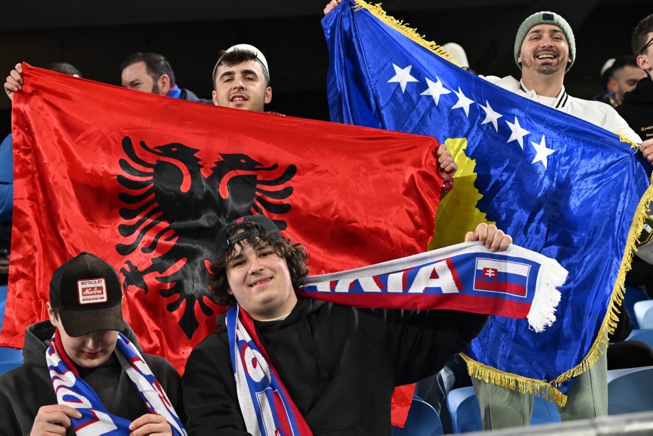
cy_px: 218
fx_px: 1815
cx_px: 326
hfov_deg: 20.4
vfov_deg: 13.7
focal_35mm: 100
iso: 4000
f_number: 5.6
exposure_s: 1/400
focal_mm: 100
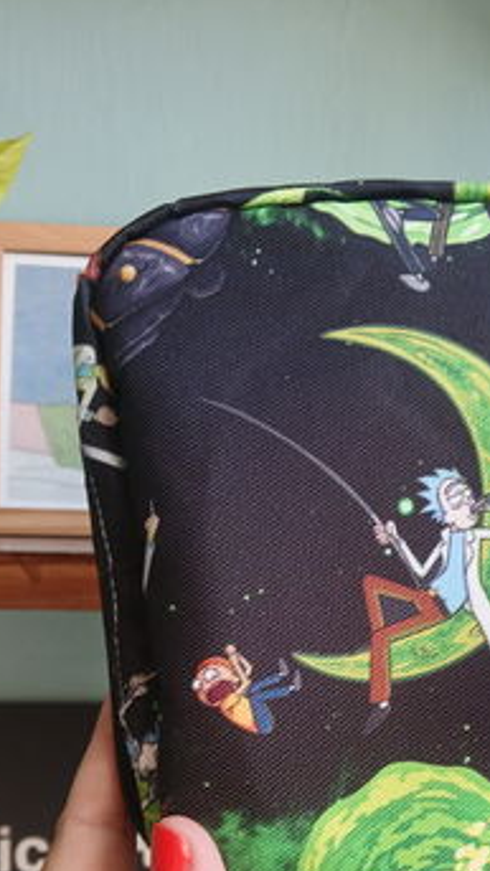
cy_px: 626
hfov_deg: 26.6
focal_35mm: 44
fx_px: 1016
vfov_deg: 45.2
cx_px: 386
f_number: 1.8
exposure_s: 1/50
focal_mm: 3.98
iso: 160
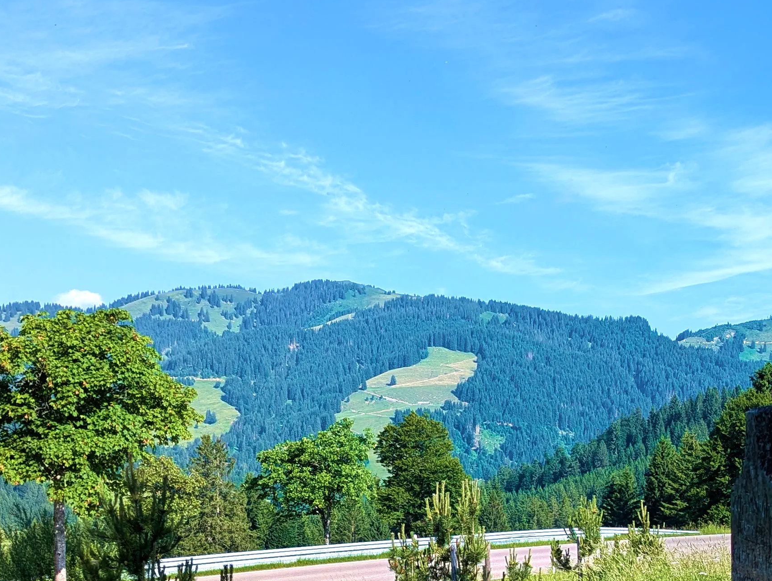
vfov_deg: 25.2
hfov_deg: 33.5
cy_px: 485
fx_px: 1273
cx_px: 490
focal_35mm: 57
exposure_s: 1/1316
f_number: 1.85
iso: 47
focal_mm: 6.81
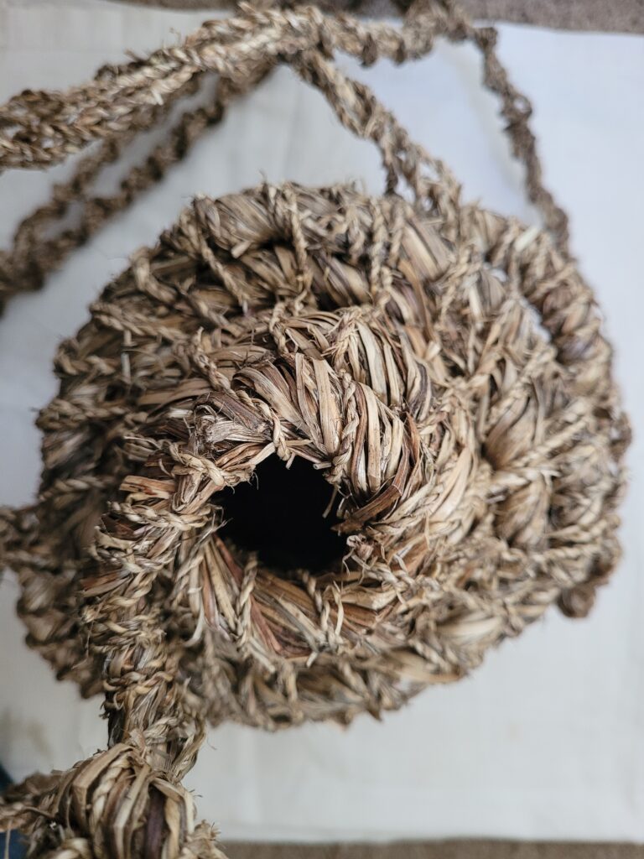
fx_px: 645
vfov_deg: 67.3
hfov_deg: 53.1
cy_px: 430
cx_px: 322
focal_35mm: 26
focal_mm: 5.4
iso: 640
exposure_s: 1/50
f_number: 1.8
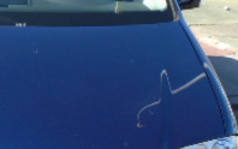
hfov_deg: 22.5
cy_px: 111
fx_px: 578
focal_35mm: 89
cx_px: 11
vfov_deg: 14.6
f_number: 3.2
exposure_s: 1/400
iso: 100
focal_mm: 4.6
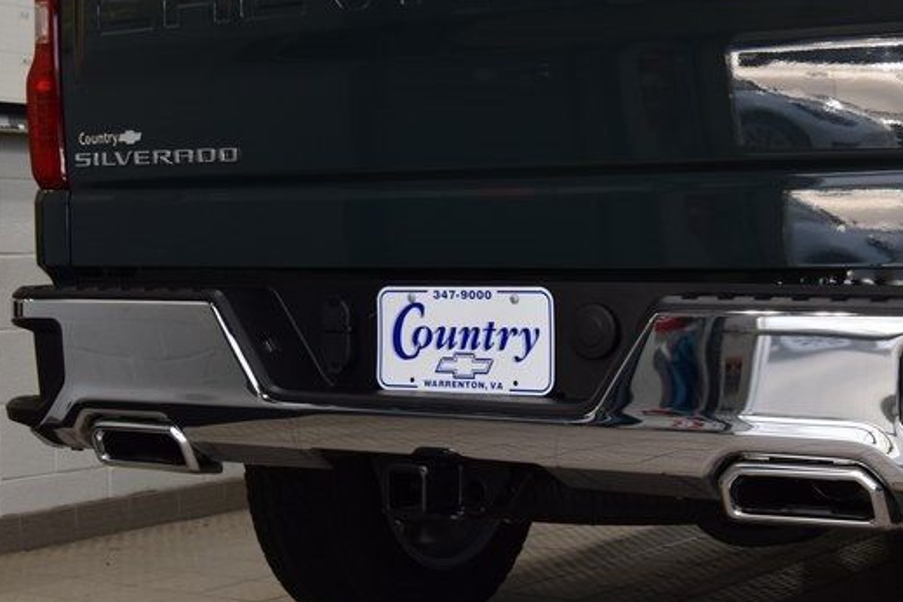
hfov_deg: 27.3
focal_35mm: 74
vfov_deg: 18.4
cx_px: 520
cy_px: 356
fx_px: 1856
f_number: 8
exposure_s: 1/60
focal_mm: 40
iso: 900
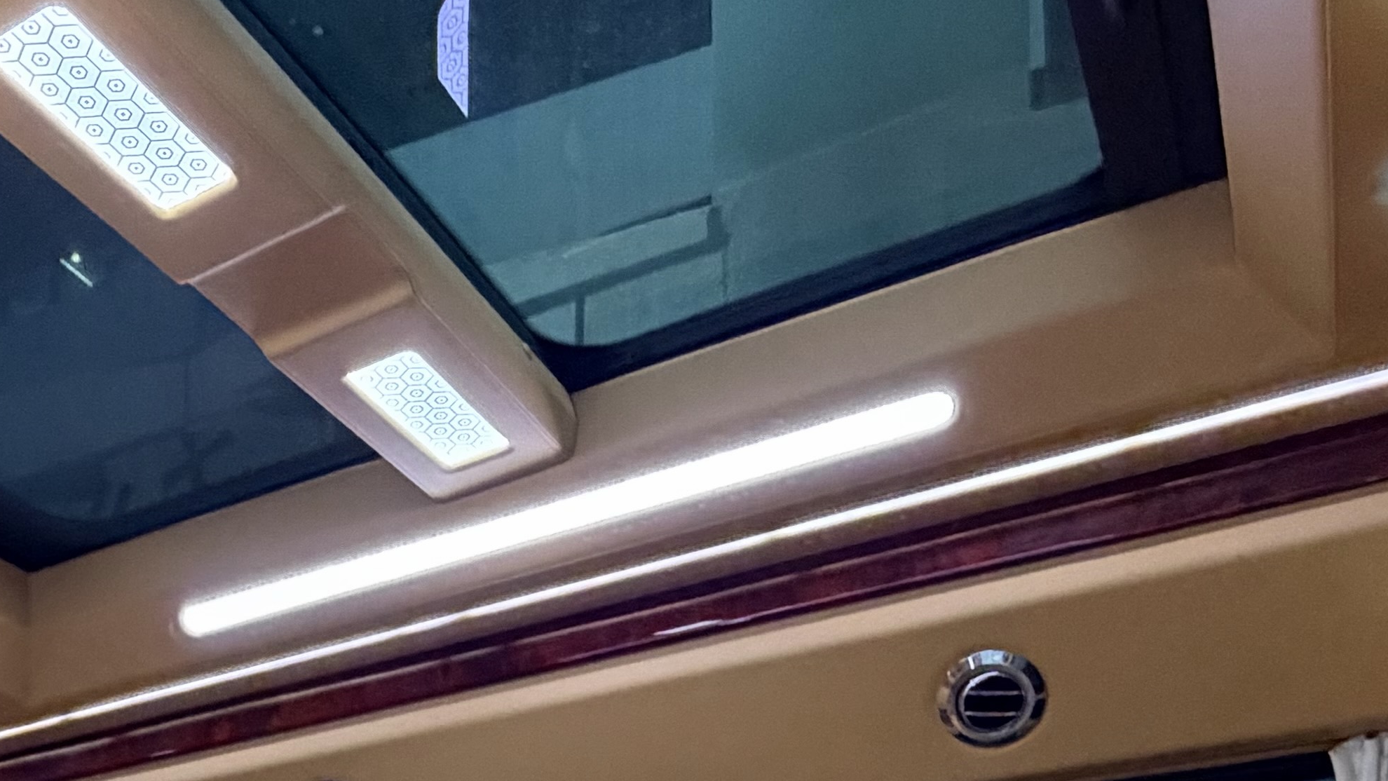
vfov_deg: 21.5
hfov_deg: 44.8
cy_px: 1251
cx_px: 345
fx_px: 1619
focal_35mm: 44
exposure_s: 1/60
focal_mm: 2.22
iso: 640
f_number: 2.2
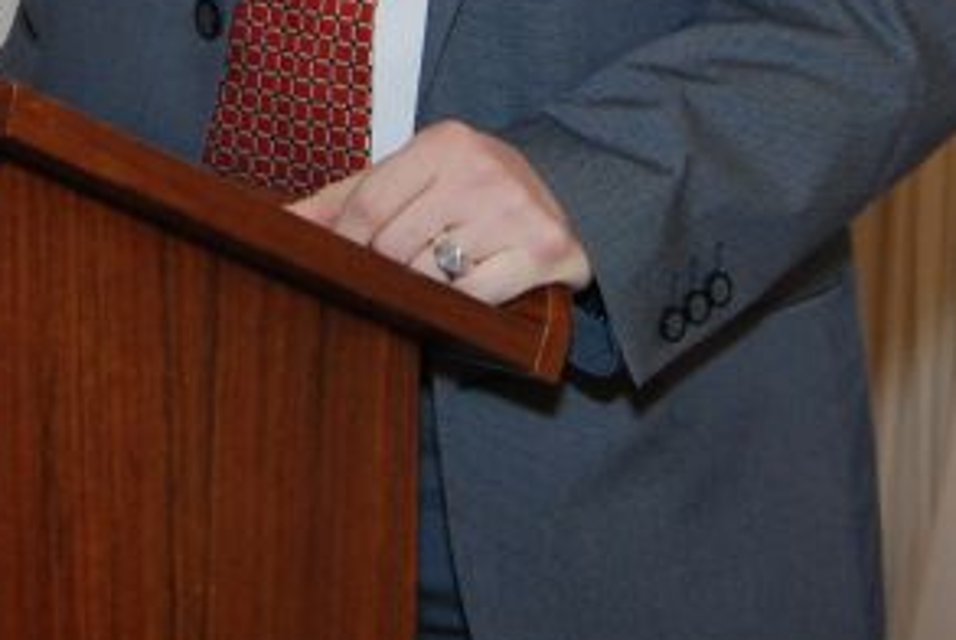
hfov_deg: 15.9
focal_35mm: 126
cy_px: -442
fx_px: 3349
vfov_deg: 10.4
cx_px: 7
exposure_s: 1/60
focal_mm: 24
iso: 800
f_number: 7.1
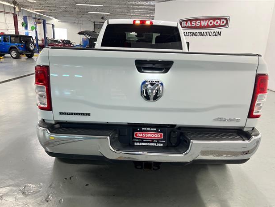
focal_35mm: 27
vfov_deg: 51.3
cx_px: 134
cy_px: 107
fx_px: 214
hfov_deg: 65.3
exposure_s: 1/60
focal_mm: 5.7
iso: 100
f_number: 1.5
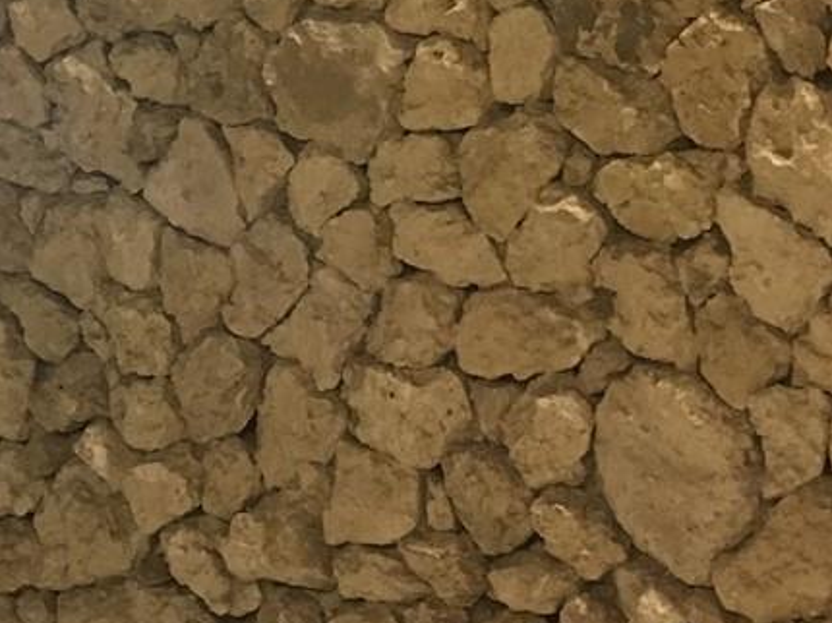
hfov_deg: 17.4
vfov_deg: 13.6
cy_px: 64
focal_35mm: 108
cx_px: -157
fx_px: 2594
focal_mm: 4.15
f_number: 2.2
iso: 160
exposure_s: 1/30
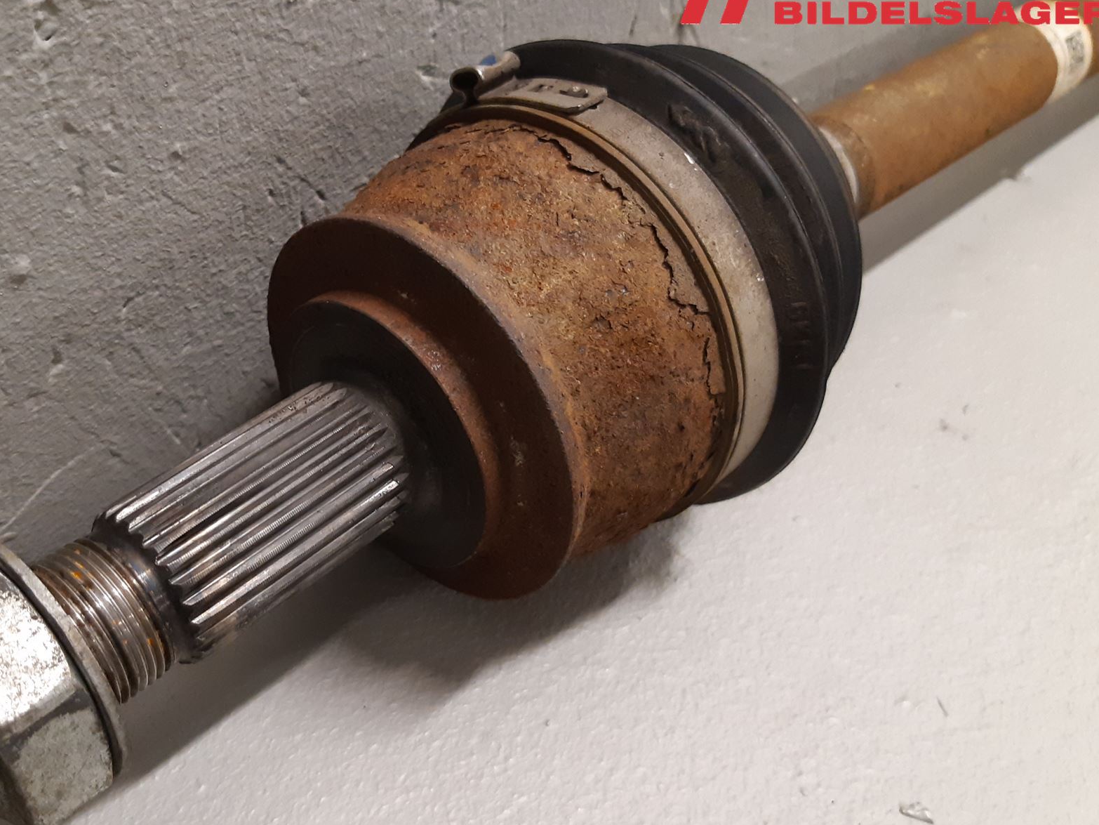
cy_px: 444
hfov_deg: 53.2
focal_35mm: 34
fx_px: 1080
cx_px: 392
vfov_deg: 41.8
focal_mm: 3.93
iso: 200
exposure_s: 1/33
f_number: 1.7
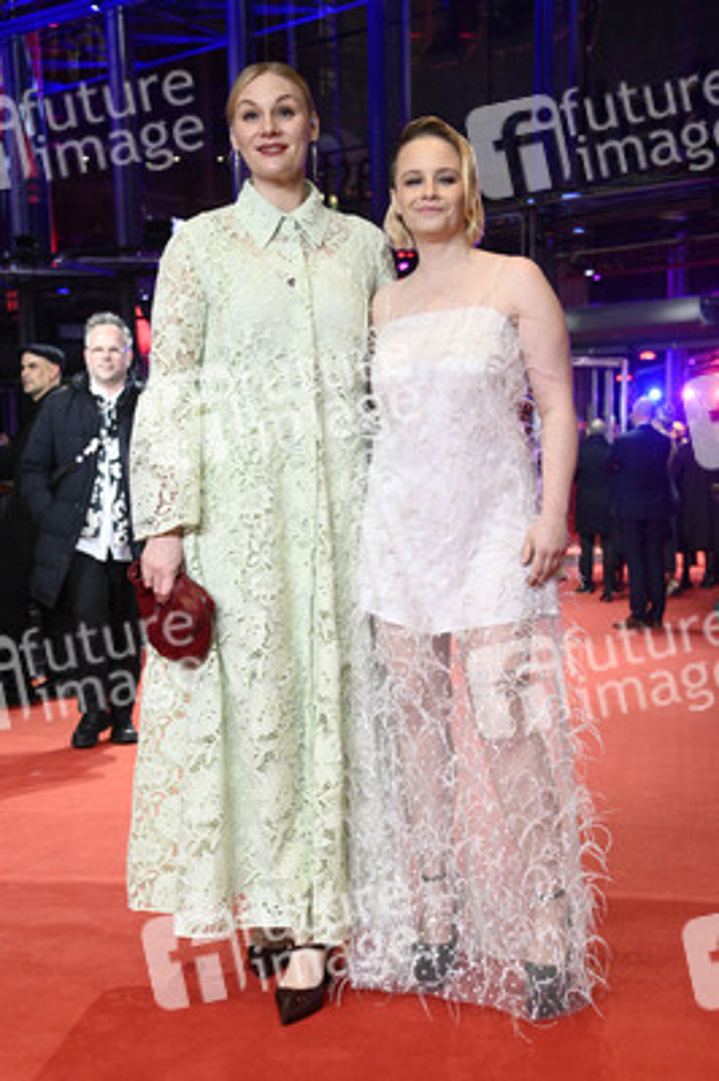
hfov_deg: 23.3
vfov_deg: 34.5
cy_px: 540
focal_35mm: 58
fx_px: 1740
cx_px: 360
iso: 5000
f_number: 5.6
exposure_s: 1/200
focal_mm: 58
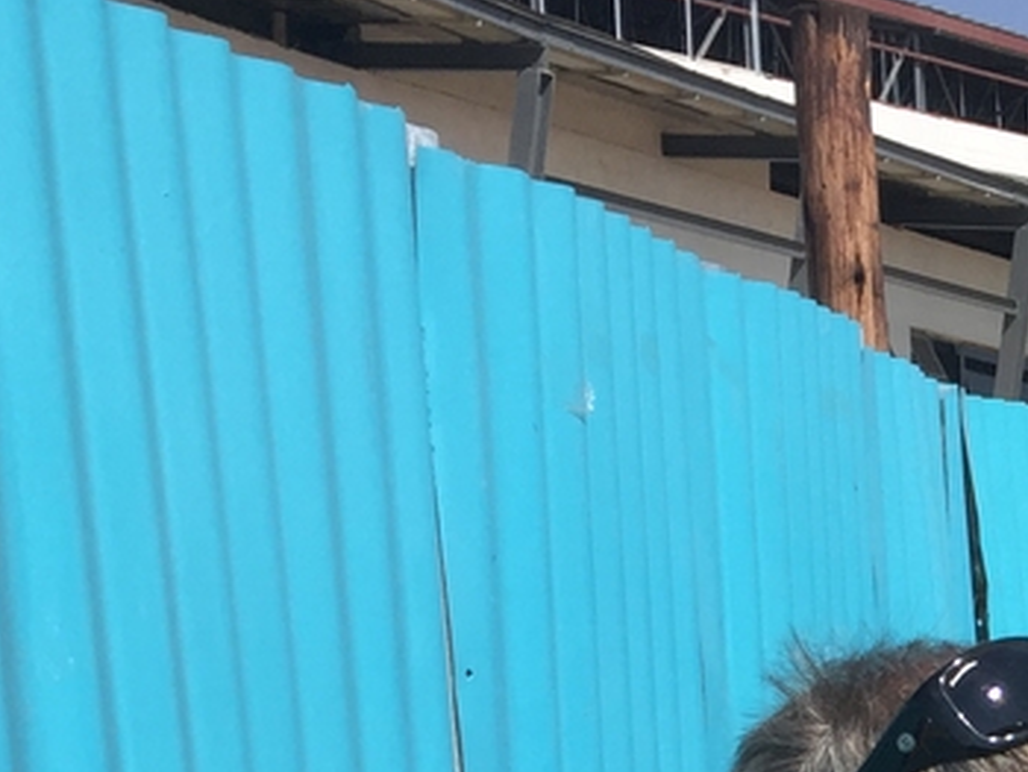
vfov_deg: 13.0
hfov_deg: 16.5
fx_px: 3150
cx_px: 1627
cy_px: 1262
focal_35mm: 106
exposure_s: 1/1980
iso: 32
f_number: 2.2
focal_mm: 4.15
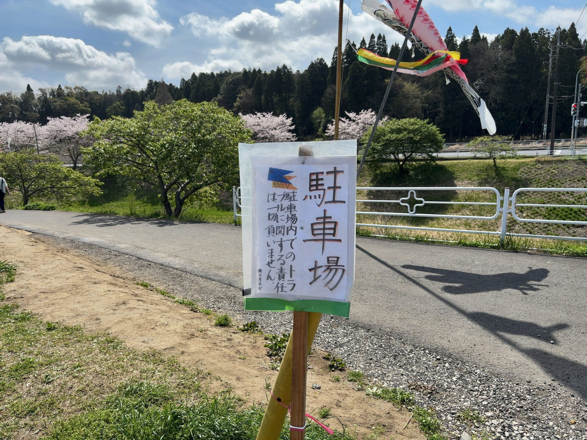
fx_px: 441
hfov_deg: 67.3
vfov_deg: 53.1
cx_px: 294
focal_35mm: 26
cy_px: 220
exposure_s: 1/3205
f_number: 1.6
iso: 50
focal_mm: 5.96
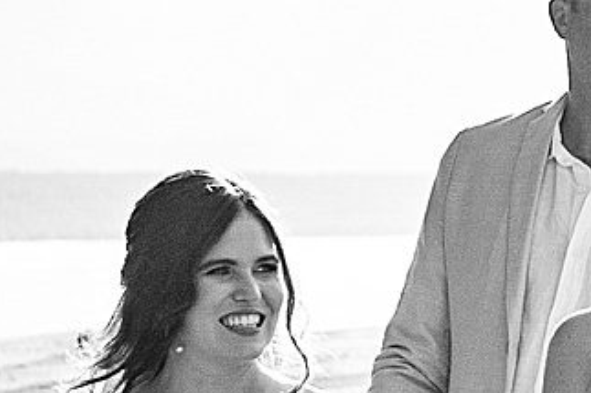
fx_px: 4446
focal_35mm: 271
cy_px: 469
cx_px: 1899
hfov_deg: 6.7
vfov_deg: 5.0
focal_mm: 35
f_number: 3.5
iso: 320
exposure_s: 1/1250
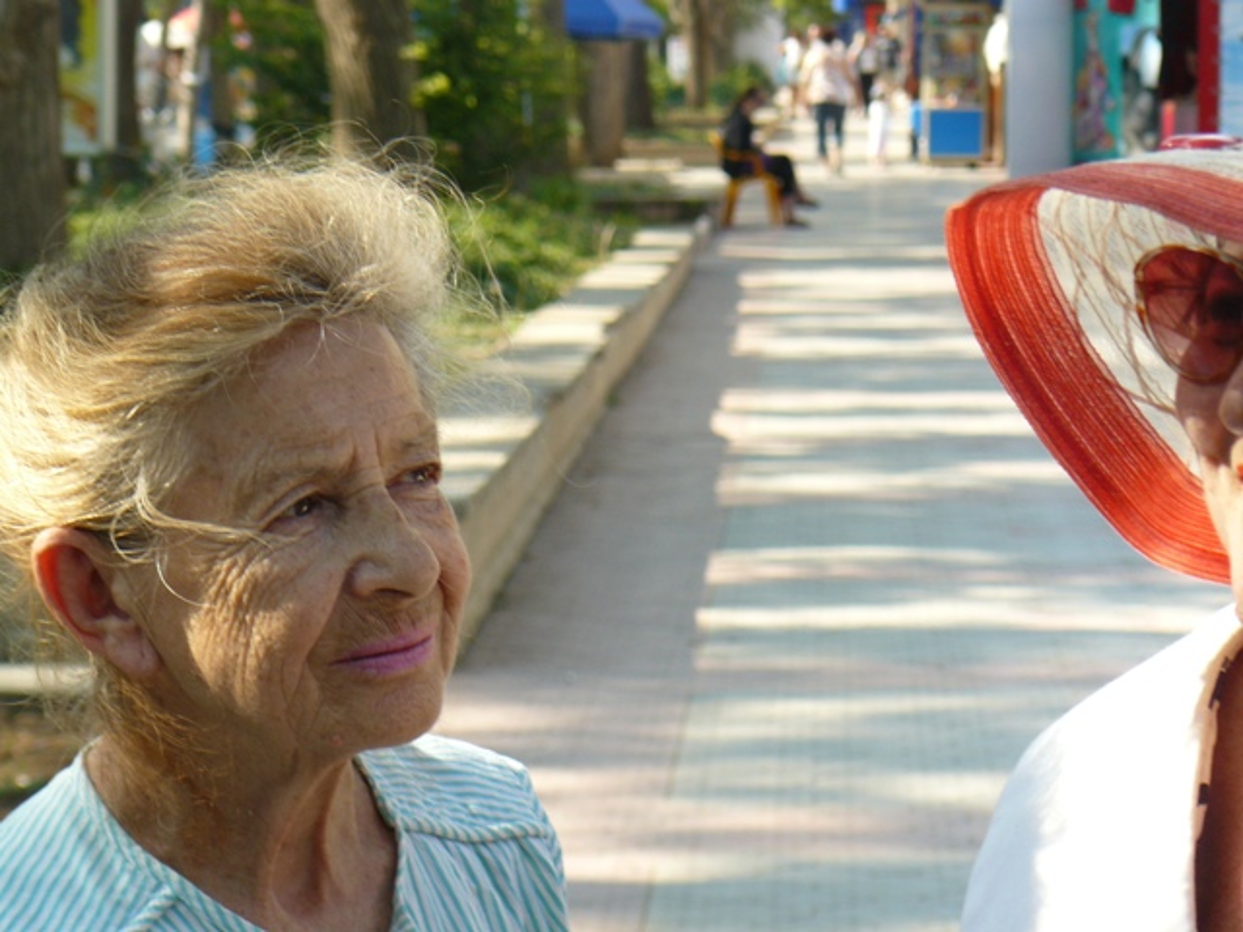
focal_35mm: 157
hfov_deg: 12.6
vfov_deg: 9.5
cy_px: 466
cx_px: 622
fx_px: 5638
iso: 100
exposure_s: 1/200
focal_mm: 26.2
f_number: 4
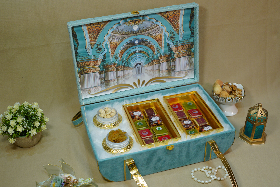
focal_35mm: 50
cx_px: 140
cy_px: 94
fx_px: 389
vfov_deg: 27.0
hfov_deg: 39.6
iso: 1000
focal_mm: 50
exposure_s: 1/250
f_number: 5
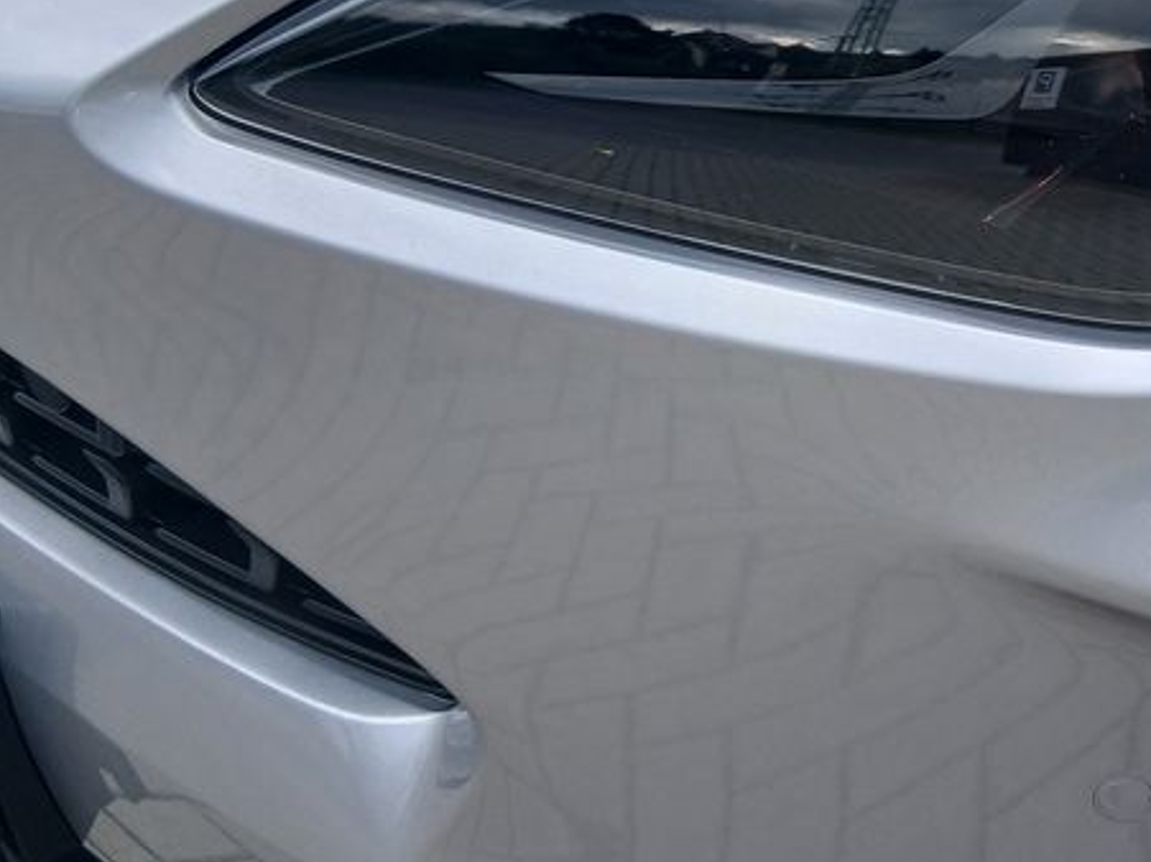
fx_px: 1961
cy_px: 112
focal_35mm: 59
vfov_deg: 24.2
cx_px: 1100
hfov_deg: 30.8
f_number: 1.8
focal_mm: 3.98
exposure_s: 1/165
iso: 20
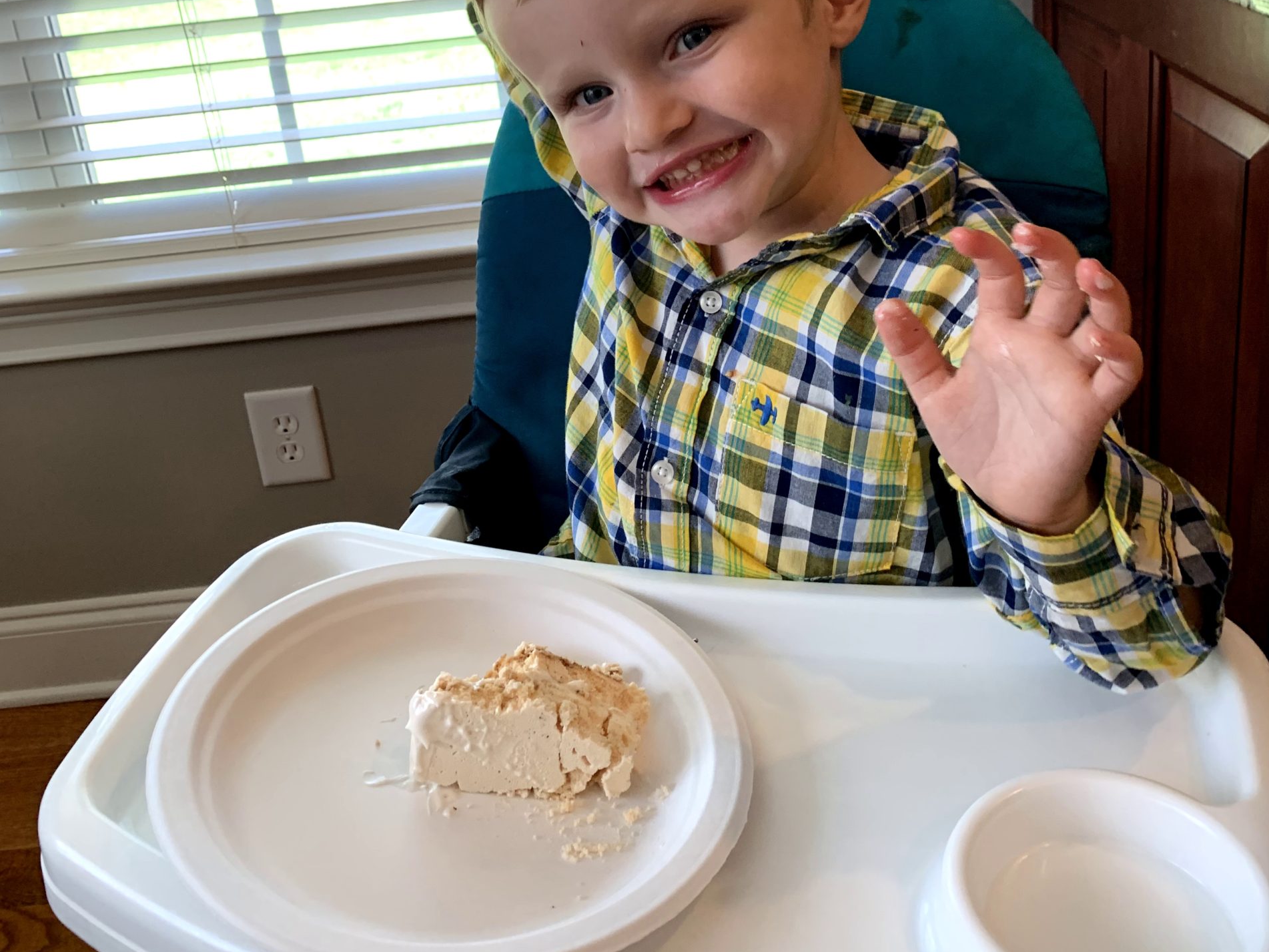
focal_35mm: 35
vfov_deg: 39.4
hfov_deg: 52.6
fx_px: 1283
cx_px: 629
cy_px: 216
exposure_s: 1/109
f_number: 1.8
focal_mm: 4.3
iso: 100
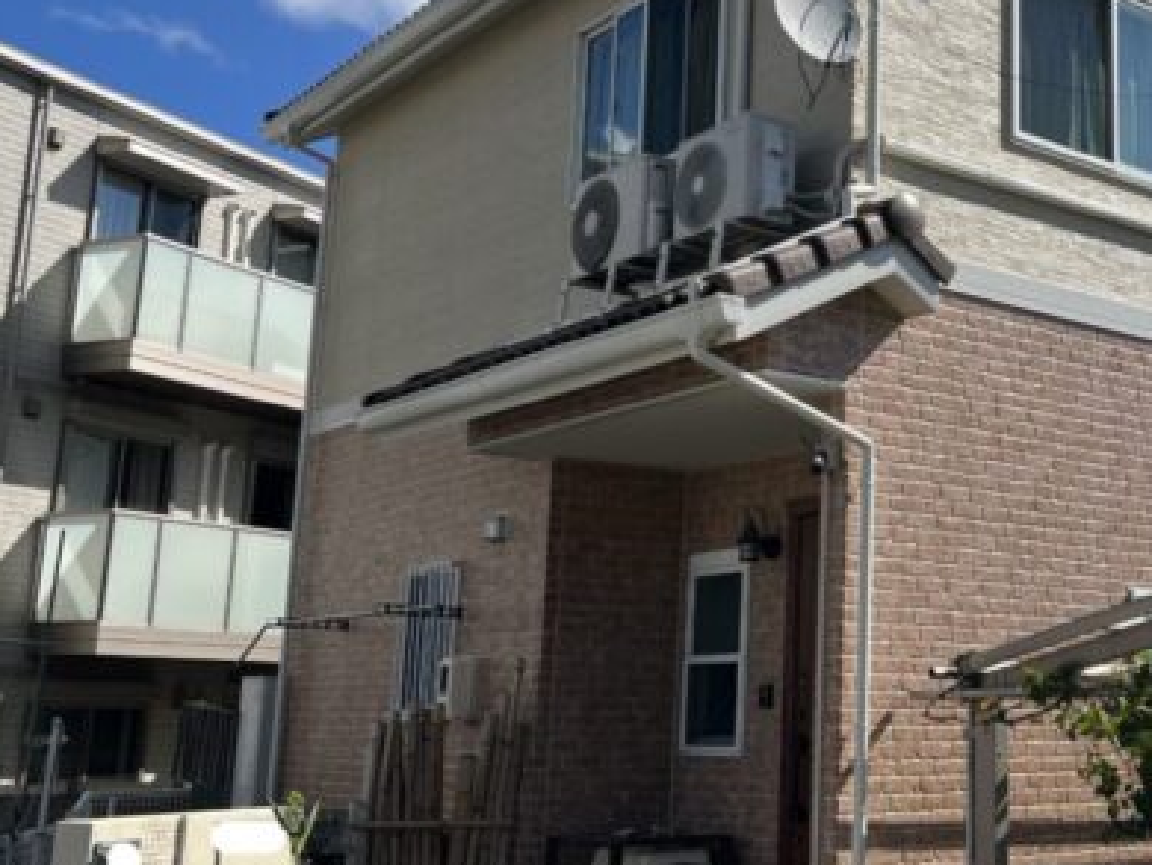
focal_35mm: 48
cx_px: 963
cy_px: 360
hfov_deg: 37.8
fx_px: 1598
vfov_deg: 30.2
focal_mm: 5.7
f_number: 1.5
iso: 50
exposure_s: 1/5319
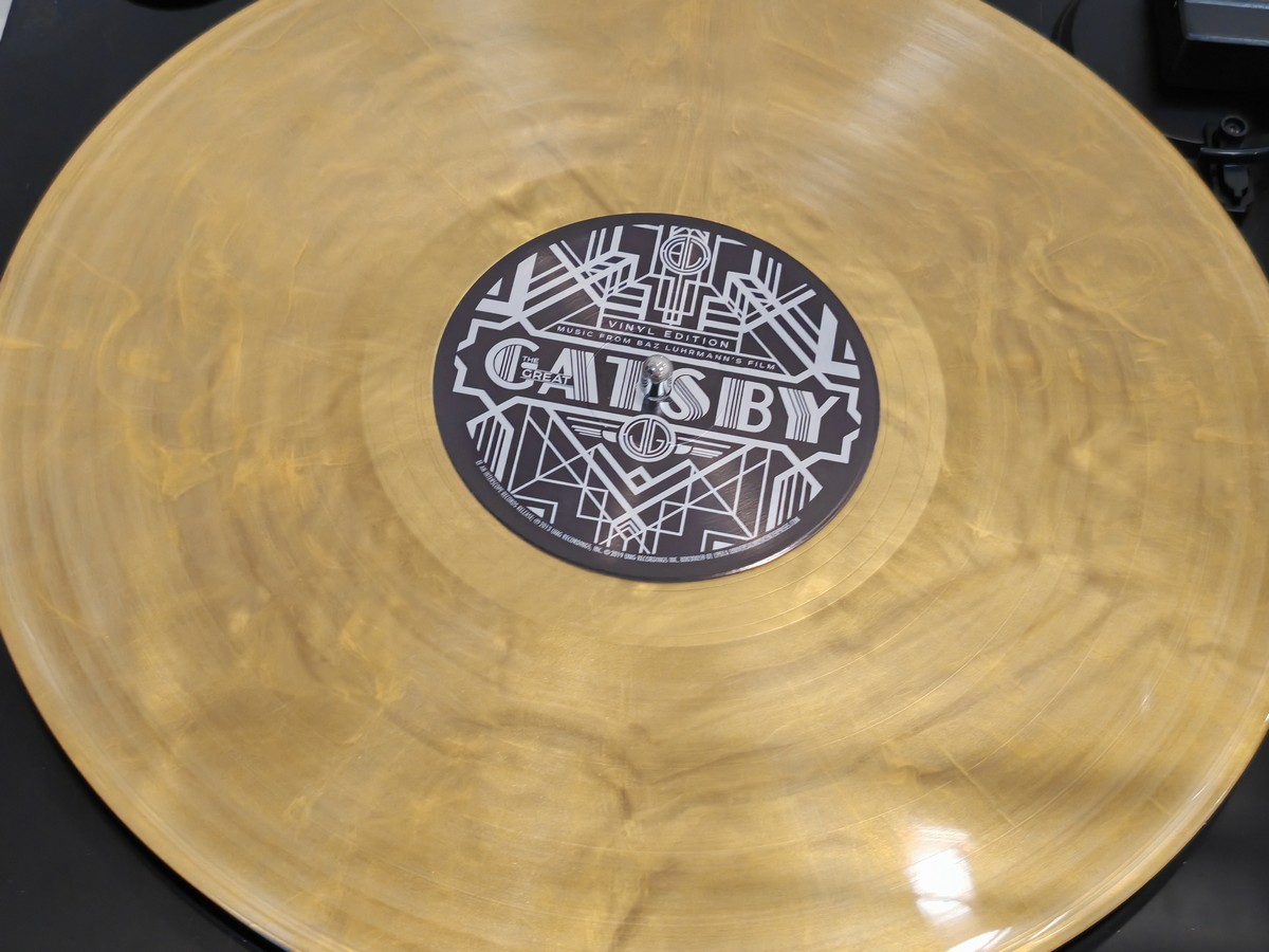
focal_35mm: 58
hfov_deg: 33.2
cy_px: 476
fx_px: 2126
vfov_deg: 25.2
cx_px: 634
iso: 400
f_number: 1.9
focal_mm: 6.12
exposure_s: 1/50
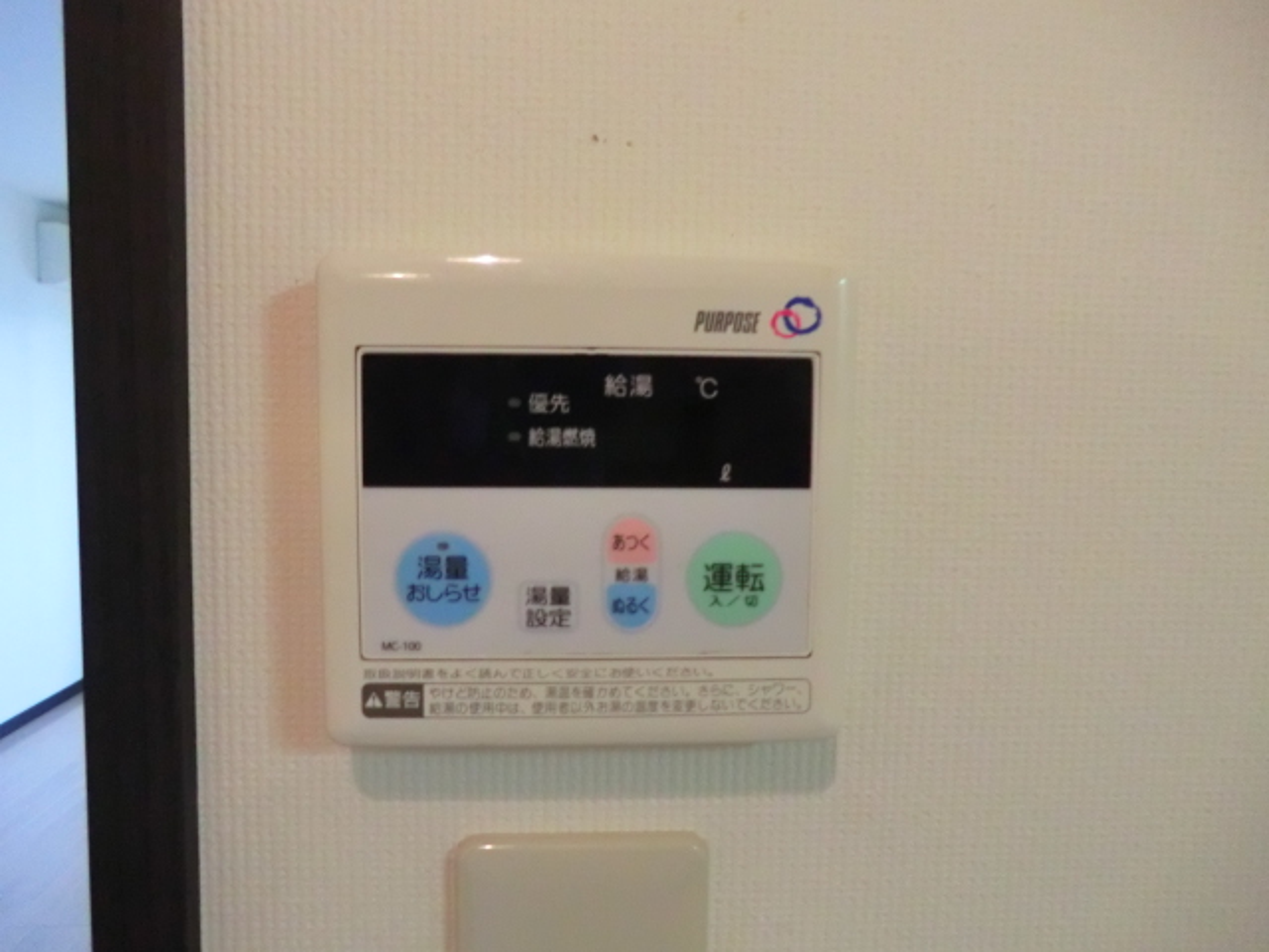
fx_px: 880
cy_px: 476
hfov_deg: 71.6
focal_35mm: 24
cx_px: 634
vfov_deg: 56.8
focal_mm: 4.3
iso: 800
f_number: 3.2
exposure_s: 1/50
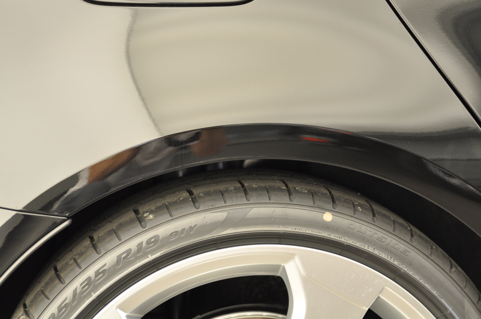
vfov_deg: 19.7
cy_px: 160
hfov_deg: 29.3
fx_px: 921
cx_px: 240
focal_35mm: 69
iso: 400
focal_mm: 46
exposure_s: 1/40
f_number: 3.2
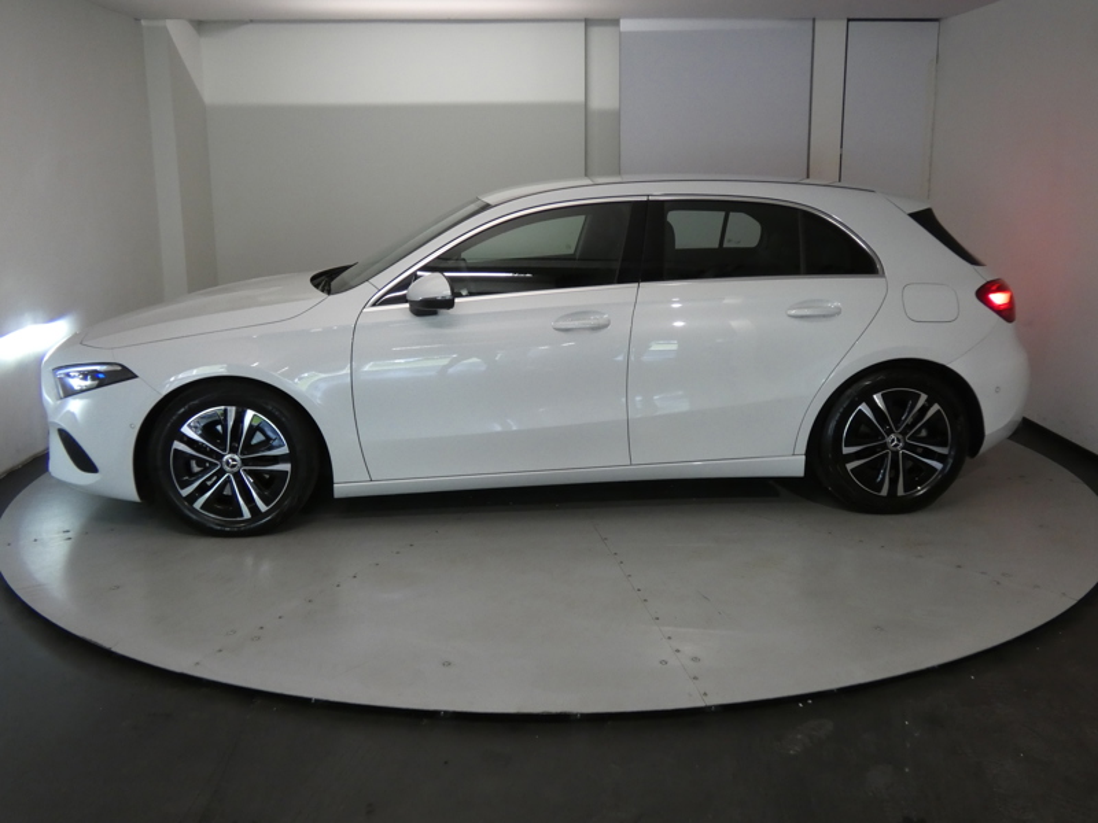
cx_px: 549
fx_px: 1047
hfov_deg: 55.4
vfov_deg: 42.9
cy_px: 412
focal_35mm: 33
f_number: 3.4
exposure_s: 1/80
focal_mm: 6
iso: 400
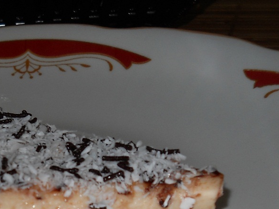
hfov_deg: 18.6
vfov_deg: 14.4
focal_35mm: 100
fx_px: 806
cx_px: -52
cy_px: 234
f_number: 5.5
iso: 80
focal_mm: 6.72
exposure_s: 1/30
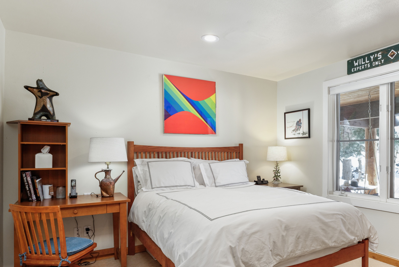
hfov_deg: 68.3
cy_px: 170
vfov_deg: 49.0
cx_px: 249
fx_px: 288
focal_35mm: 26
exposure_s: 1/60
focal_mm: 19
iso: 500
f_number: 7.1
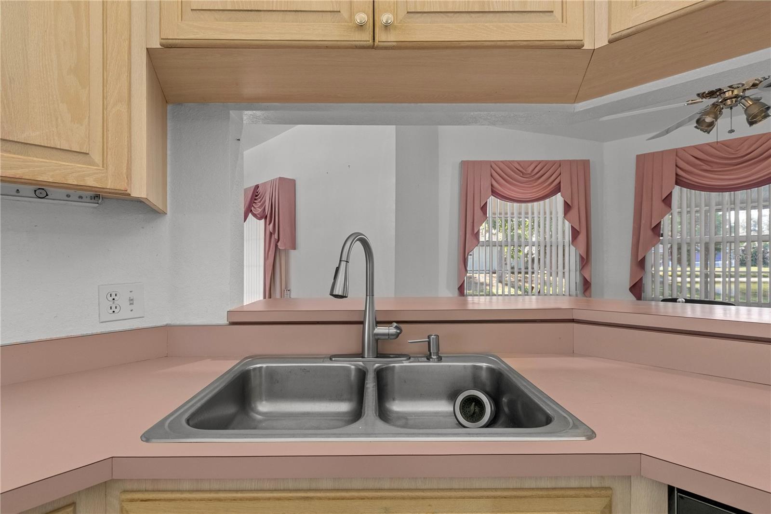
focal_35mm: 15
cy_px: 257
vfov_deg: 77.3
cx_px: 386
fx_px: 321
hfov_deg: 100.4
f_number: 7.1
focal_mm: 10
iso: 640
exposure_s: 1/13
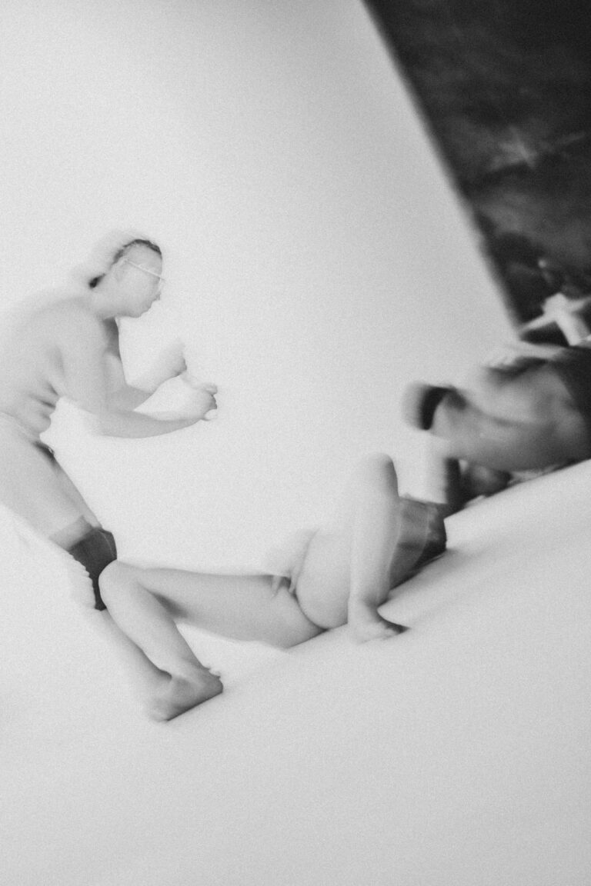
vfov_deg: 24.2
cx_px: 296
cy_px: 443
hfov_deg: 16.3
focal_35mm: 84
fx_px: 2068
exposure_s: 1/10
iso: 200
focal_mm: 56
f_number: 1.2
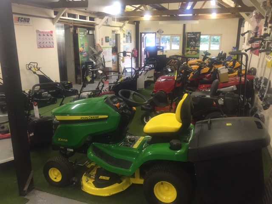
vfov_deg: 48.2
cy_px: 102
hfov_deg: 61.7
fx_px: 228
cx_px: 136
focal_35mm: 29
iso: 160
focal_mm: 4.15
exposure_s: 1/33
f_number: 2.2
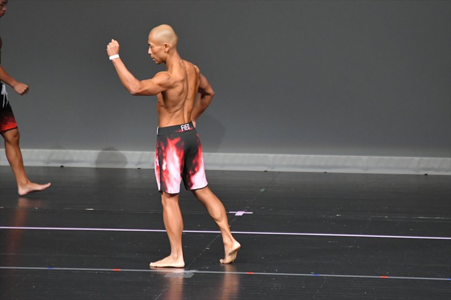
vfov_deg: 3.7
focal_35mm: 375
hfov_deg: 5.5
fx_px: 4696
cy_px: 150
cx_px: 226
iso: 5000
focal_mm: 250
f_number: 5.6
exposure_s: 1/400
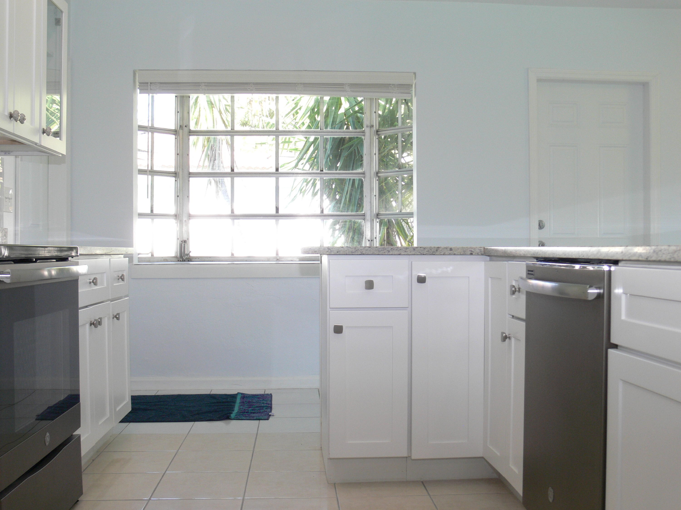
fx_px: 748
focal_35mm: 38
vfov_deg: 37.7
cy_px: 255
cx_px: 340
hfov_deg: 49.0
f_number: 4
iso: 100
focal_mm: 8.1
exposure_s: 1/30
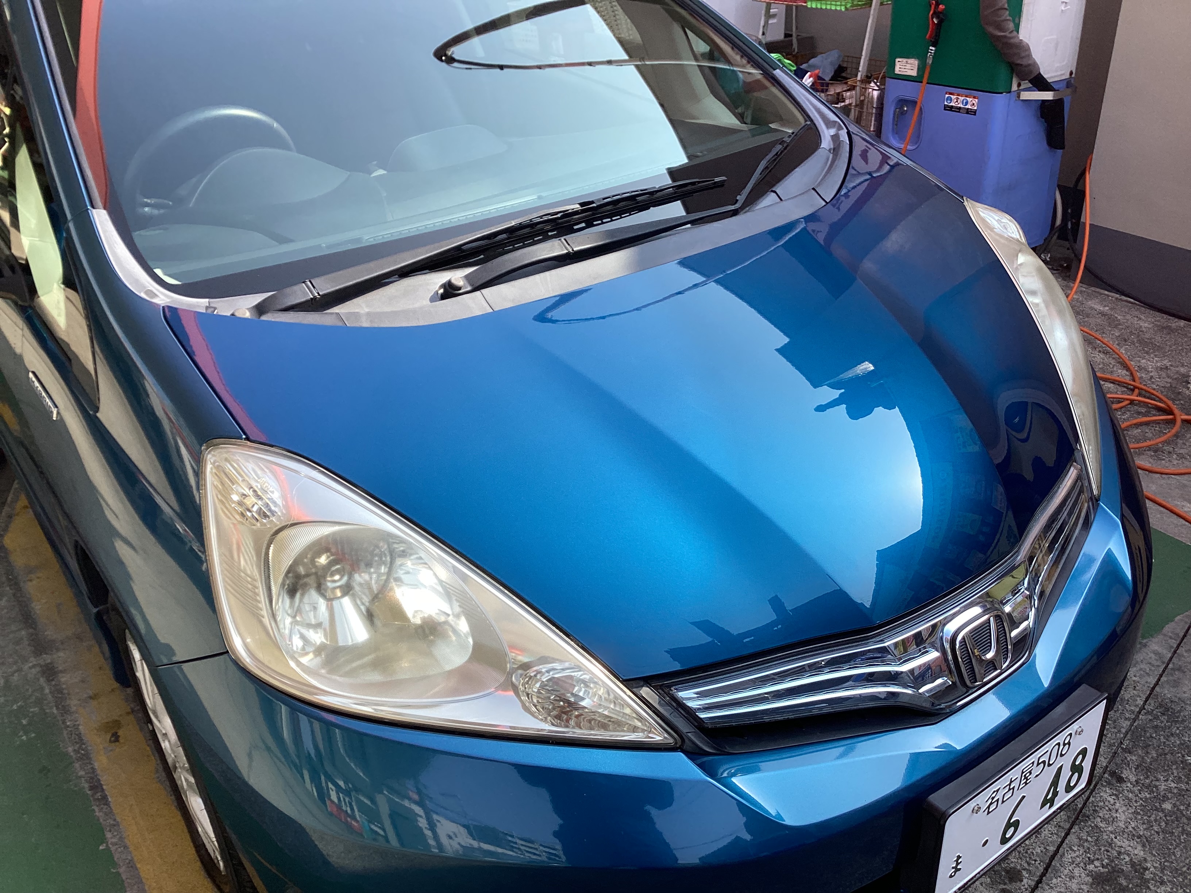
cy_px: 446
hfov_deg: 58.4
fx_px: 1067
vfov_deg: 45.4
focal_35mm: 31
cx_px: 596
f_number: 2.4
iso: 25
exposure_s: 1/452
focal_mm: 3.3
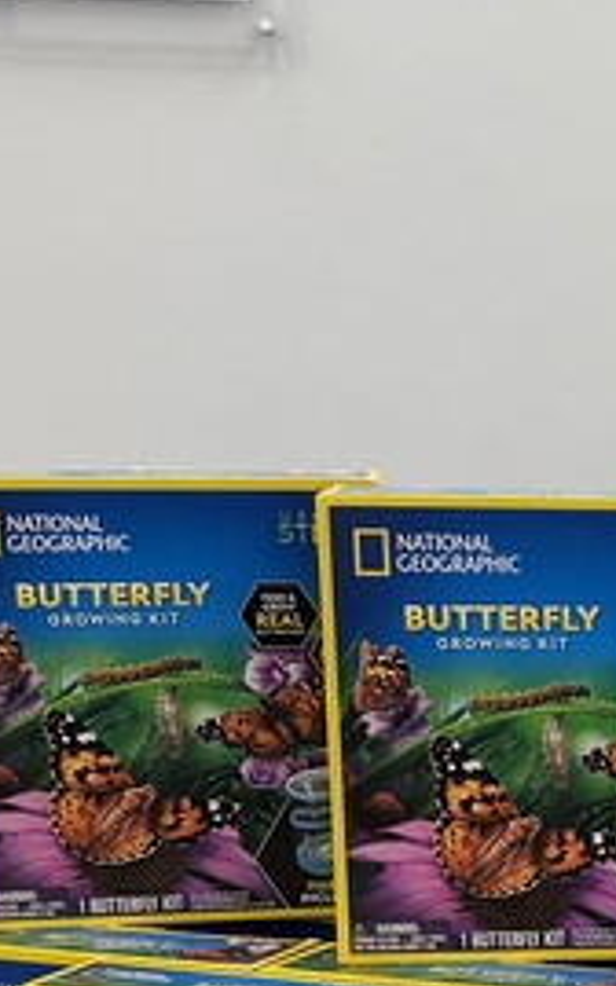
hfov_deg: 12.1
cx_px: 1192
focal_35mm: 97
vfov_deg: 21.1
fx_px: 2607
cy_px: 803
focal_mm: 6.76
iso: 160
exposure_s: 1/120
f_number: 1.78
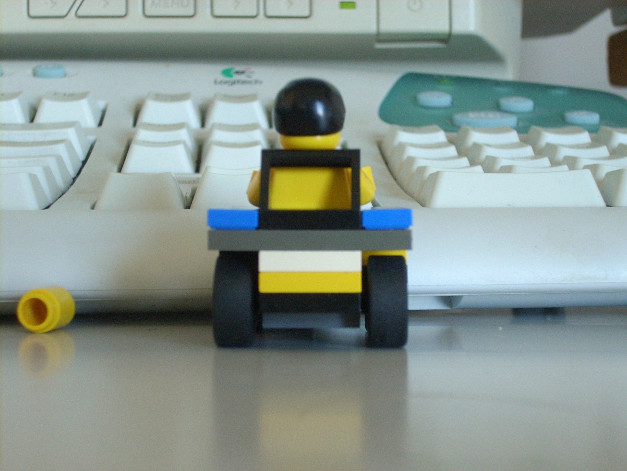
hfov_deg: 25.3
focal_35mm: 77
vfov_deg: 19.1
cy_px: 236
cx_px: 314
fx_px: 1395
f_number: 4.2
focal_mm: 12.8
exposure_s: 1/11.8
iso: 200
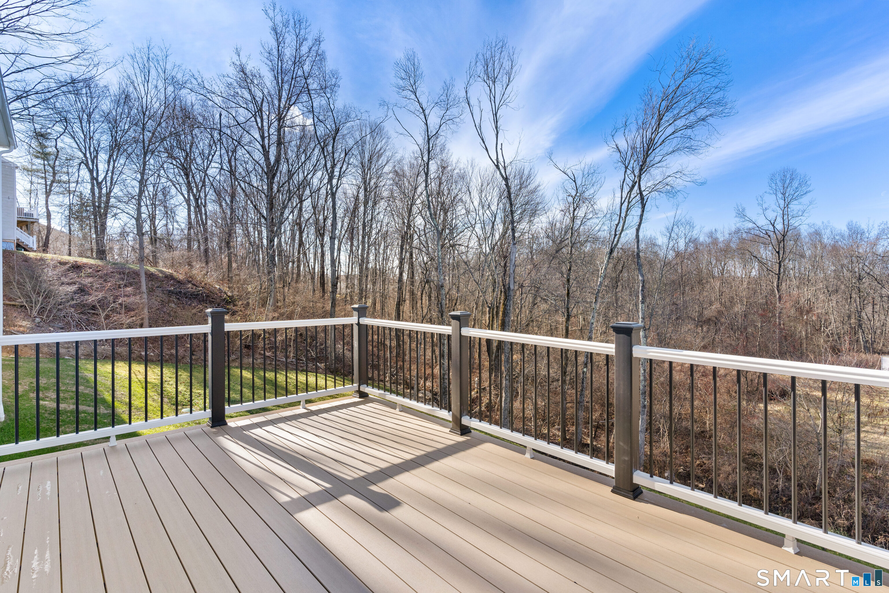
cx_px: 444
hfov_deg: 93.3
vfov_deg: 70.4
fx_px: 420
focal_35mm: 17
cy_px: 296
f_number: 8
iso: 320
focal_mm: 17
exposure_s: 1/500
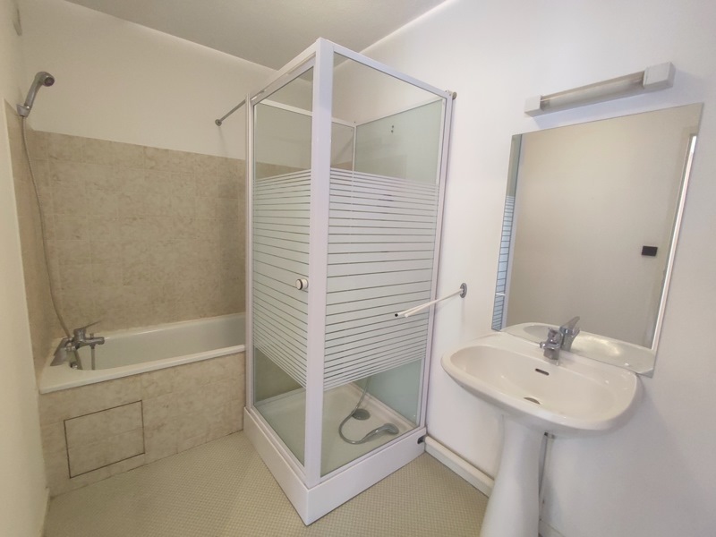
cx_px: 358
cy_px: 268
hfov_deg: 94.5
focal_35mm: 16
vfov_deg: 78.1
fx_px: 331
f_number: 2.2
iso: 363
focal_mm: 1.65
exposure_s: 1/33
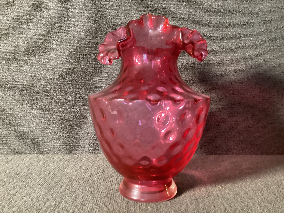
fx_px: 254
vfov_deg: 45.4
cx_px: 142
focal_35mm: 31
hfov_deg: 58.3
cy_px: 106
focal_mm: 3.3
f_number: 2.4
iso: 640
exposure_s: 1/30
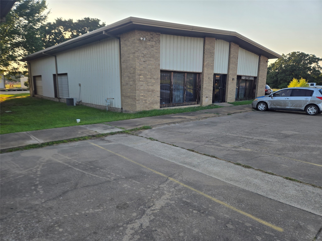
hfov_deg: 73.9
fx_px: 214
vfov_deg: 58.9
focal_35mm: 23
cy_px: 120
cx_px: 161
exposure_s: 1/720
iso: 25
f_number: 1.8
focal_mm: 5.4
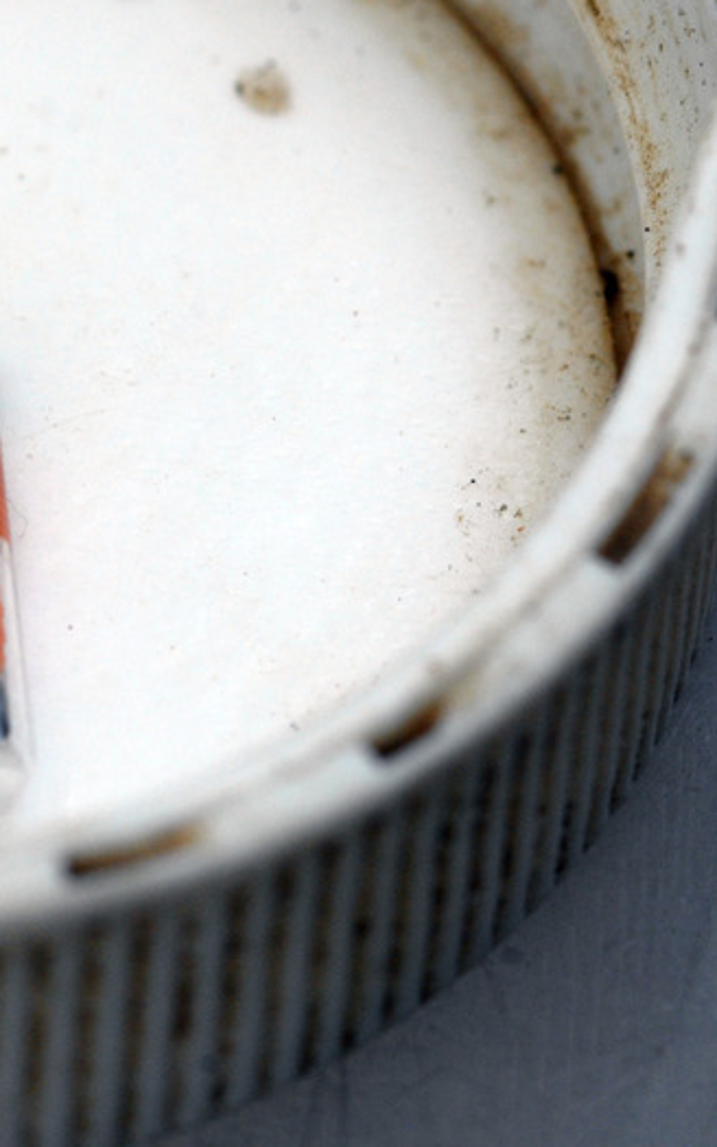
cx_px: -67
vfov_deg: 6.9
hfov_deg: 4.3
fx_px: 9569
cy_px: 480
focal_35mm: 306
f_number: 14
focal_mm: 105
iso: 320
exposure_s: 1/125
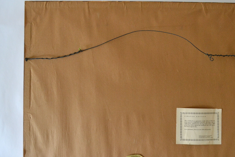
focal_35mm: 36
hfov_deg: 52.9
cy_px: 85
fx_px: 235
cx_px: 137
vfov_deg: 36.9
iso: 2200
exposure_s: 1/50
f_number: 5.6
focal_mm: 20
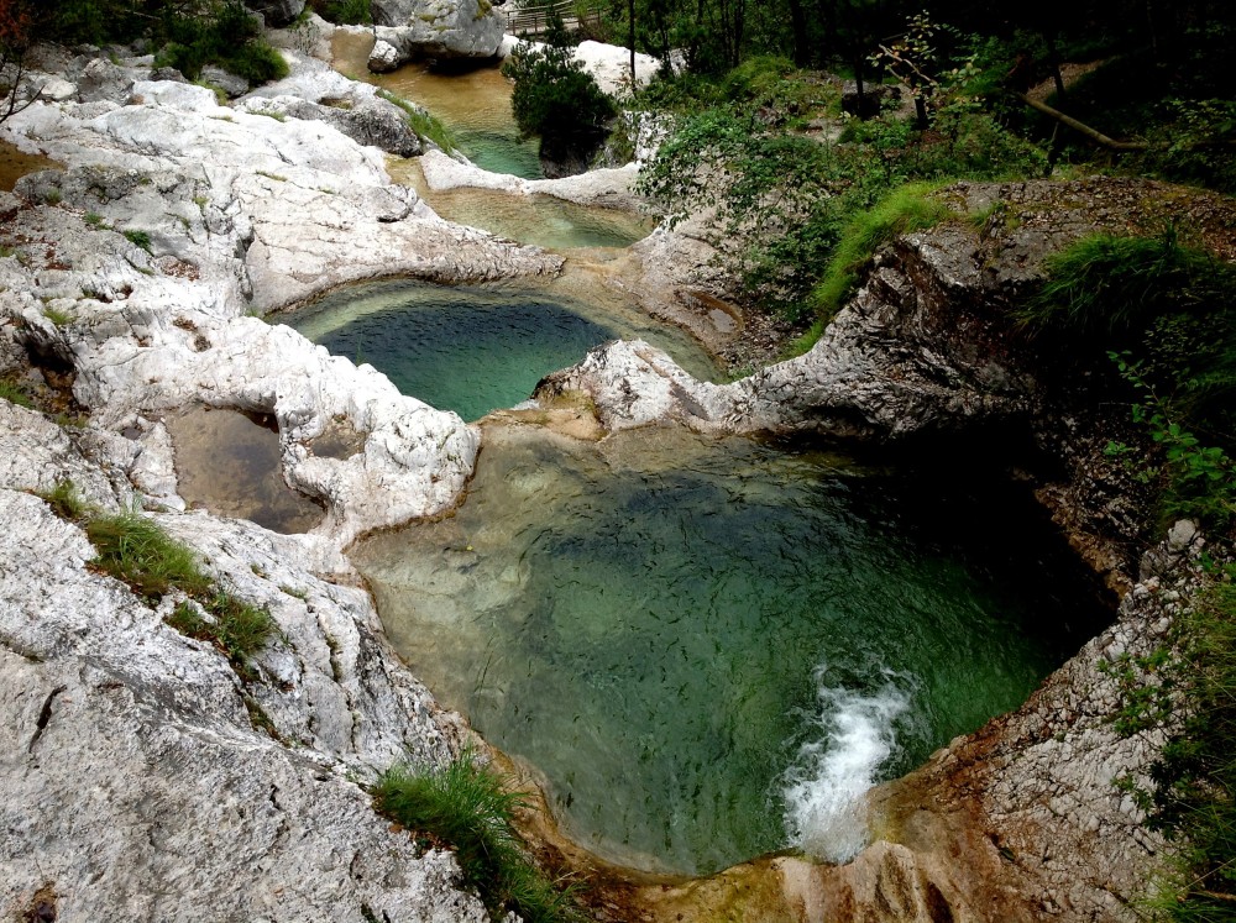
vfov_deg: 40.6
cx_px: 618
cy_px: 462
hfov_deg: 52.7
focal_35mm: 35
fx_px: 1248
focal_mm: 4.28
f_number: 2.4
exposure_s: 1/172
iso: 80
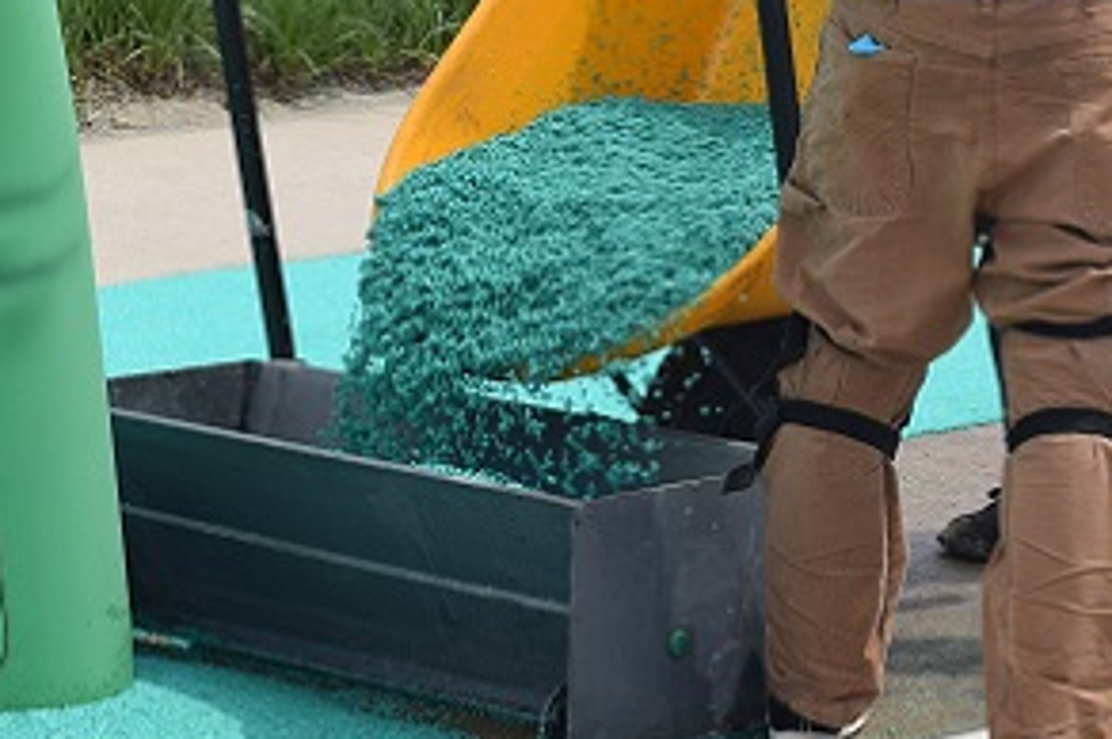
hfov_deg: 11.9
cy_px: 665
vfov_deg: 7.9
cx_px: 845
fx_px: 5338
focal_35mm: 173
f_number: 10
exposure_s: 1/400
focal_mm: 34
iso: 200
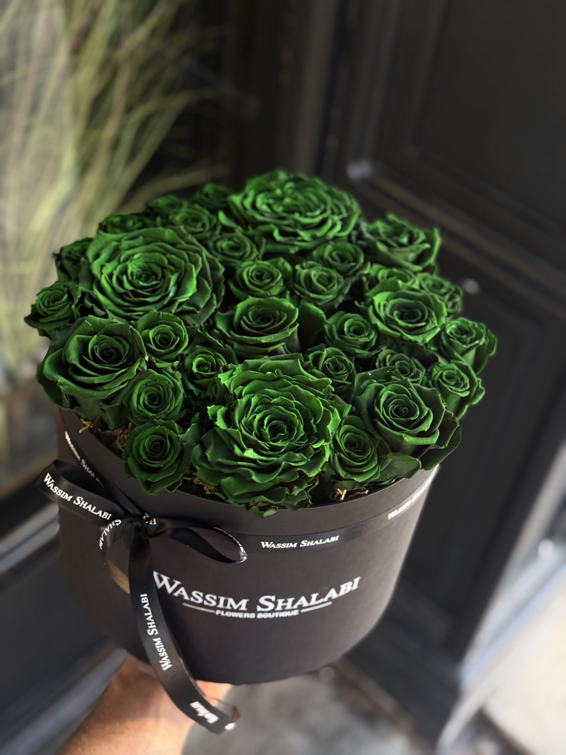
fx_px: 1046
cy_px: 378
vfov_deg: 39.7
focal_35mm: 48
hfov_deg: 30.3
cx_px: 283
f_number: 1.78
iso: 160
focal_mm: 6.76
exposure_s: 1/60
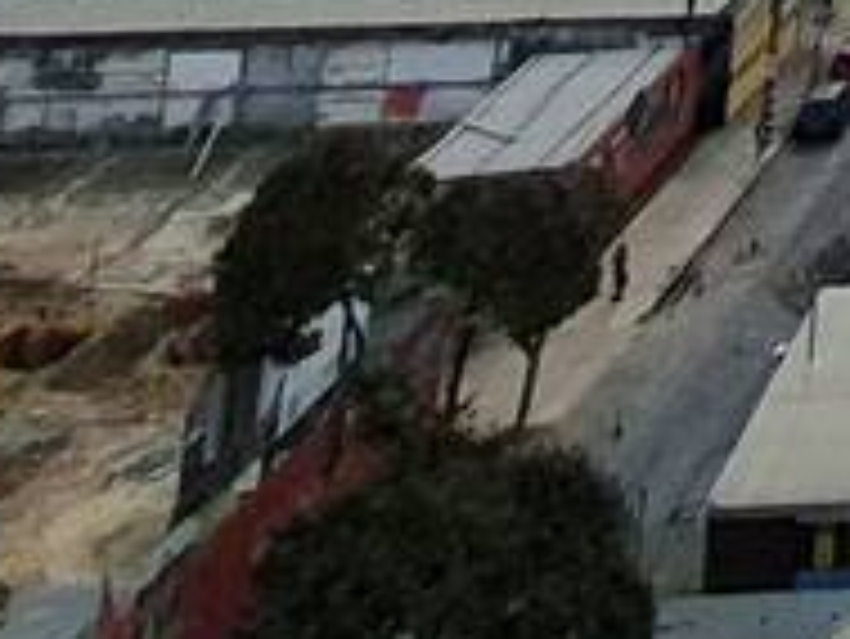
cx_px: 2019
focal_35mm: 99
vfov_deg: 9.5
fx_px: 2433
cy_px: -1552
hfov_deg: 14.0
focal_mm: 1.74
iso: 50
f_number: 2.2
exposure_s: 1/5728
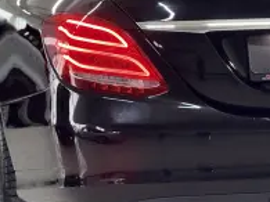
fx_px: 1731
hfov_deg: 8.9
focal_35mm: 222
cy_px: 89
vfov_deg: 6.7
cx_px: 111
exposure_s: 1/60
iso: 640
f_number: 2.8
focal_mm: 15.66
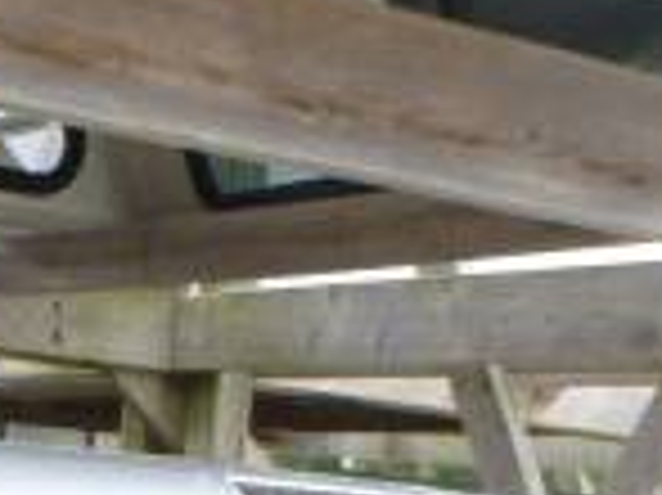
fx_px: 2083
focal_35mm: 109
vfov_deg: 12.7
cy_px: 806
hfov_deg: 17.4
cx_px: -68
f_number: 3.9
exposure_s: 1/60
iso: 125
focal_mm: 4.5
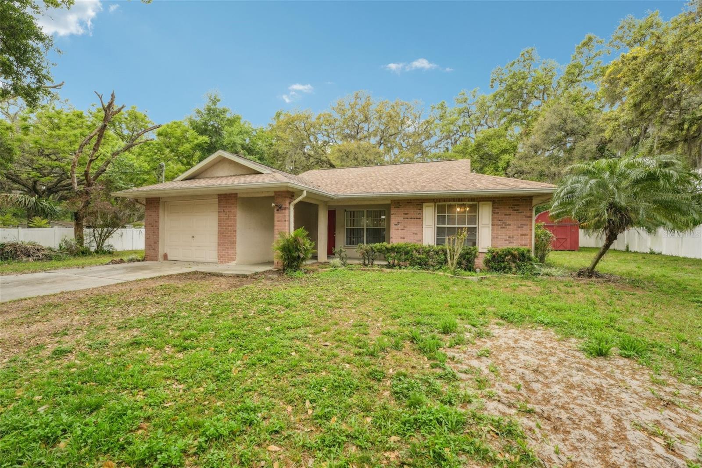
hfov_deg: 98.2
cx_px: 351
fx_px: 304
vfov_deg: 75.1
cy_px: 234
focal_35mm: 16
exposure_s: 1/250
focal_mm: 15.6
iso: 400
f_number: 8
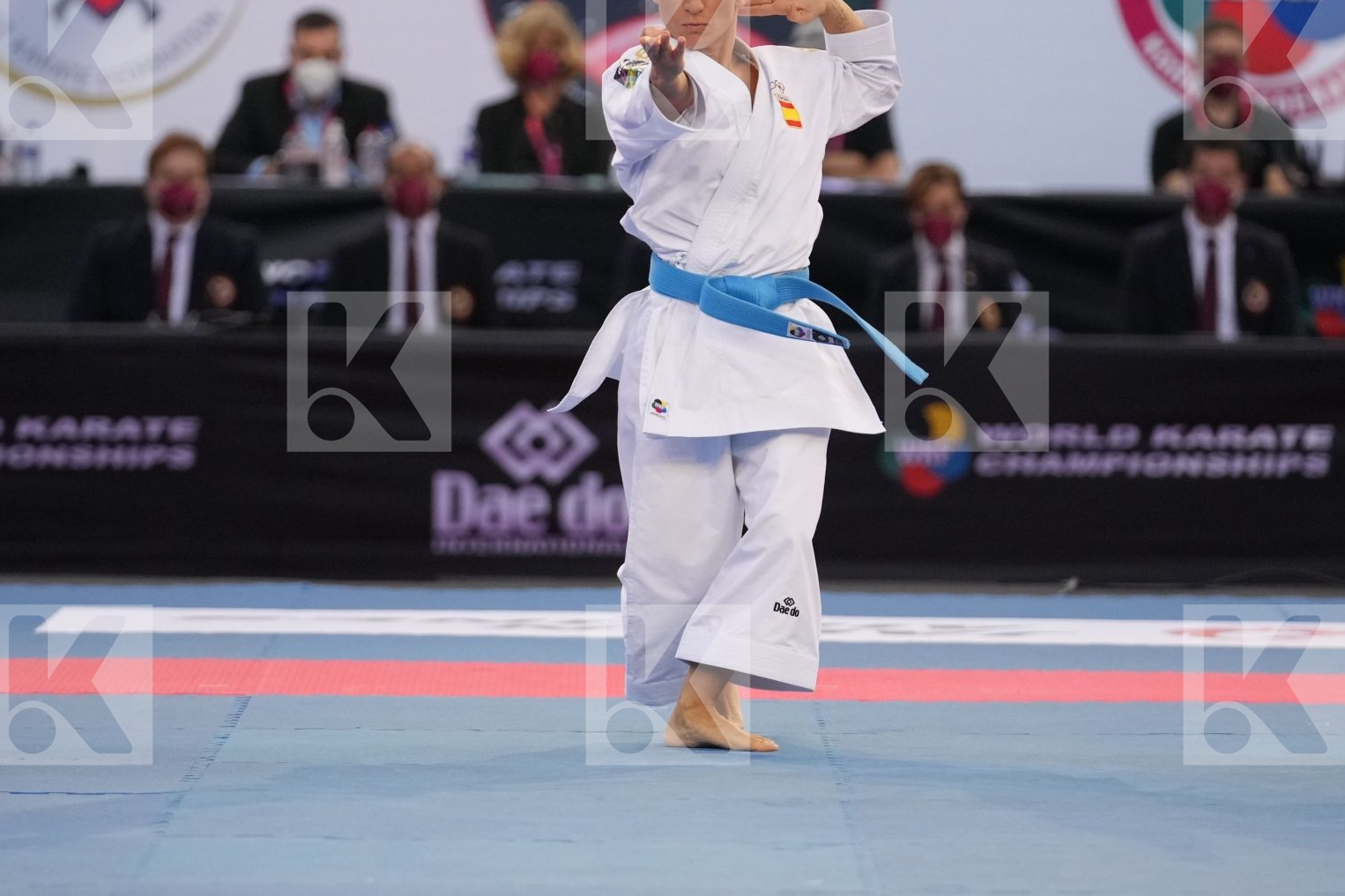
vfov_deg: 4.3
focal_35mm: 322
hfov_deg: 6.4
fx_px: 12028
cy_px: 372
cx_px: 668
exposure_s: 1/1000
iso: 2500
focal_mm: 182
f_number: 2.8
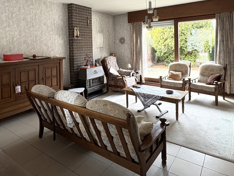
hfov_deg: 69.3
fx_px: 169
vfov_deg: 53.0
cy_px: 49
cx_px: 111
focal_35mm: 25
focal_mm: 2.22
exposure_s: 1/99
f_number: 2.2
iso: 160
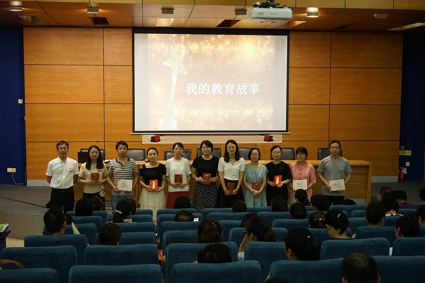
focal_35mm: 49
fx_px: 578
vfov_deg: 27.5
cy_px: 142
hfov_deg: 40.4
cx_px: 212
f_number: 7.1
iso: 2500
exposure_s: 1/80
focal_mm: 49
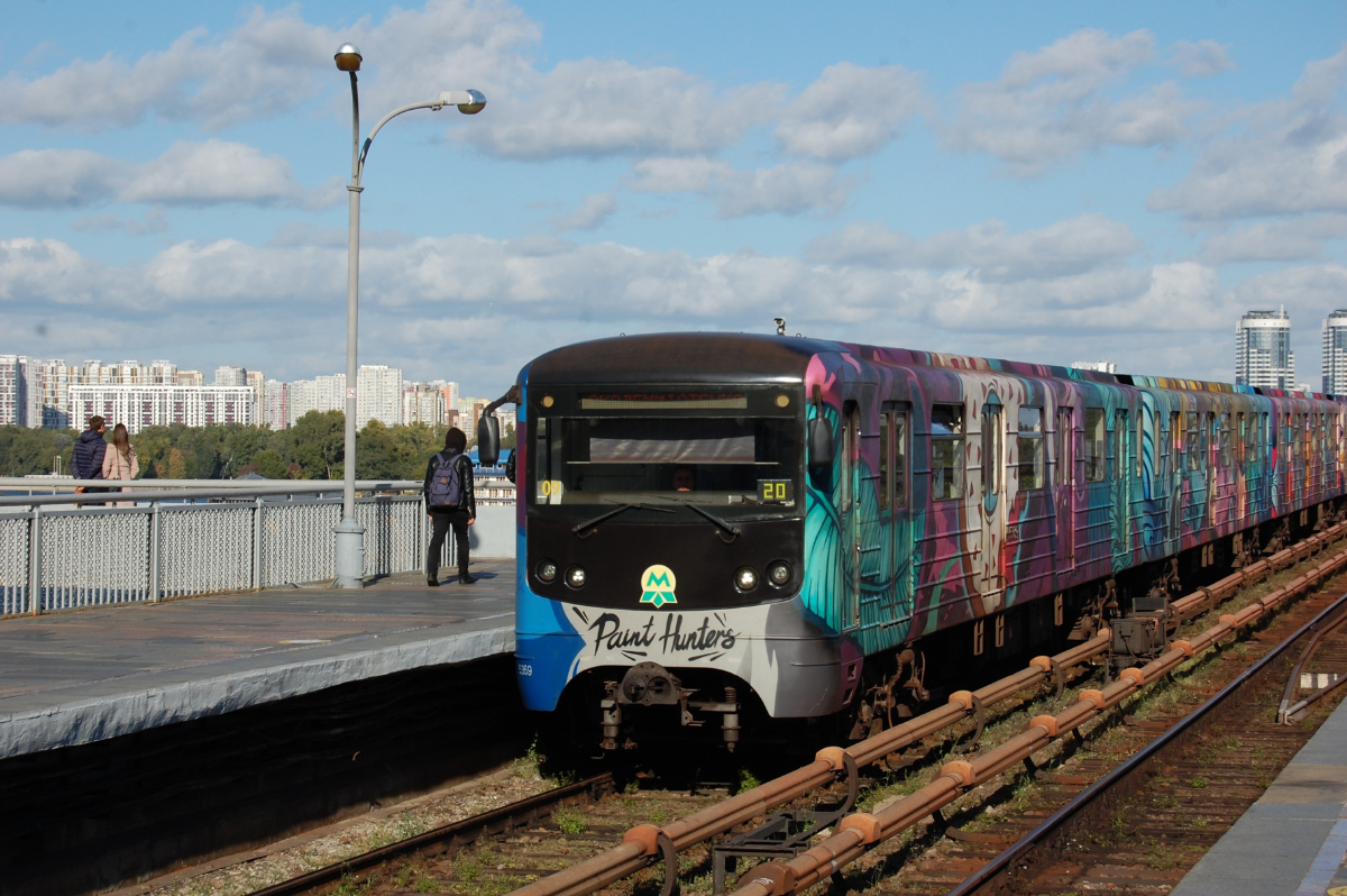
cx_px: 674
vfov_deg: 16.5
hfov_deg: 24.6
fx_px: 3084
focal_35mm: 82
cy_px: 448
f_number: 10
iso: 200
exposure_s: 1/400
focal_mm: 55
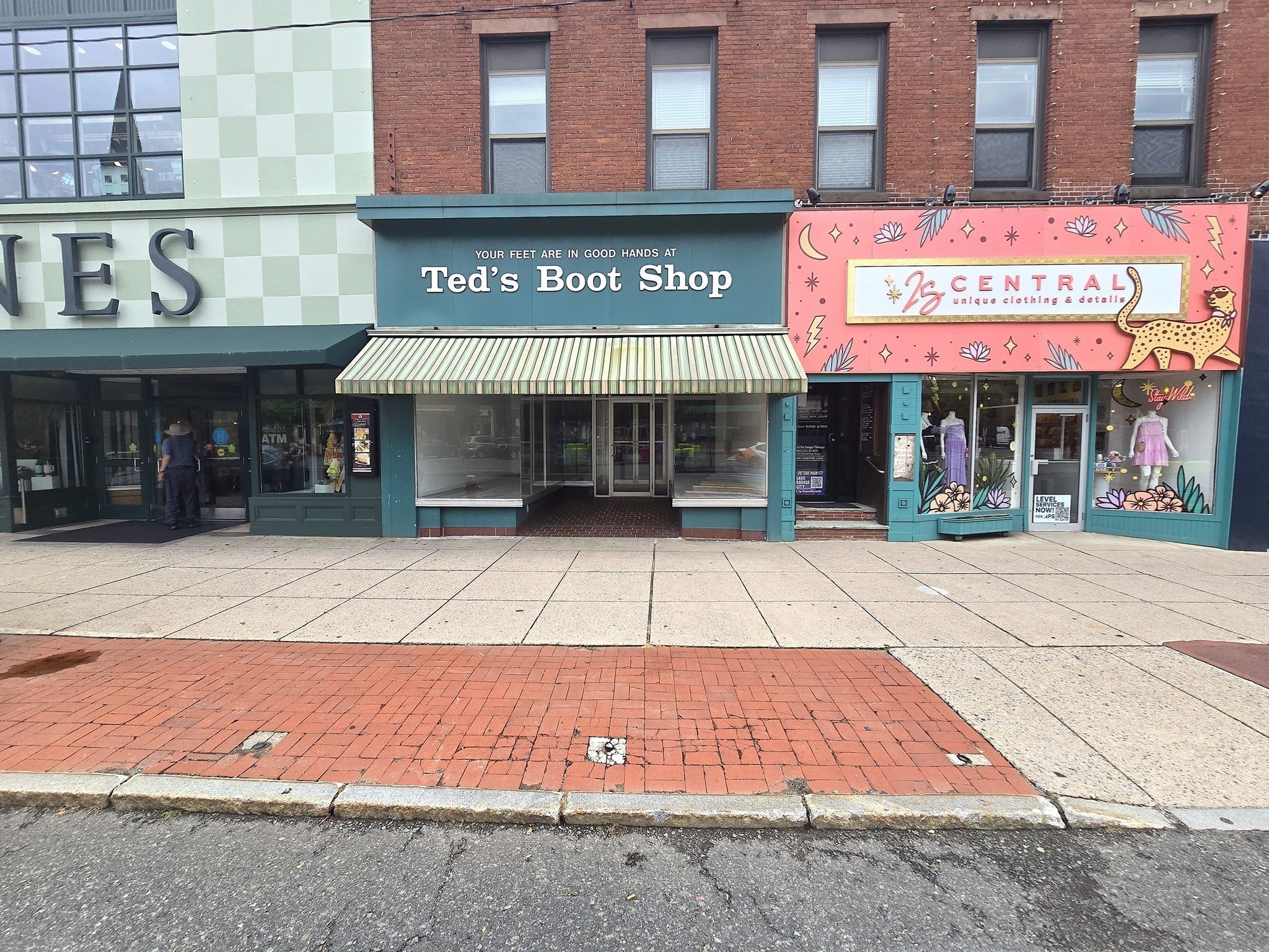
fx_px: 477
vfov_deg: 89.9
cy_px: 476
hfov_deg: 106.2
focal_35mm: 13
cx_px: 634
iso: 80
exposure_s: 1/2000
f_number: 2.2
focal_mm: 2.2
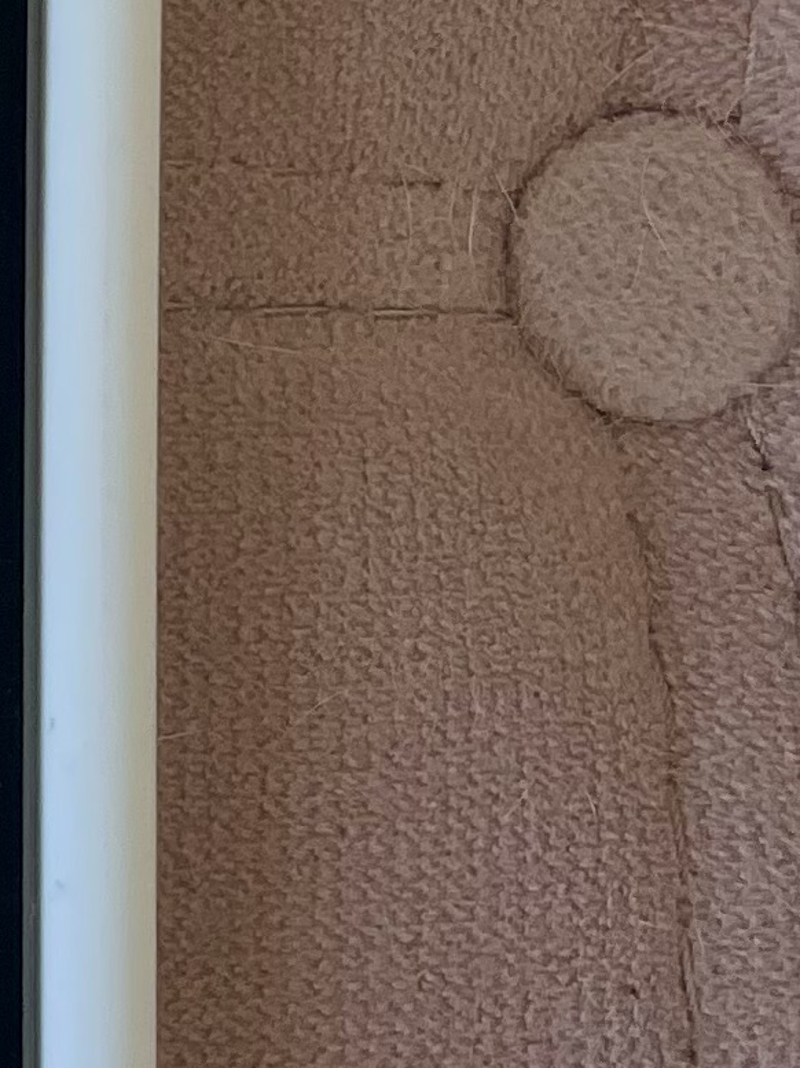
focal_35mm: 135
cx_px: -1166
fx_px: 4163
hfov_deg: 9.6
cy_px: 474
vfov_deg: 14.6
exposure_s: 1/121
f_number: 1.6
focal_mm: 4.2
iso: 32
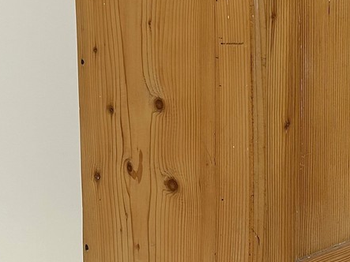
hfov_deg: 20.6
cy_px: 60
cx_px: 279
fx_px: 950
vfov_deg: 15.6
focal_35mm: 94
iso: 50
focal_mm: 5.7
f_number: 1.5
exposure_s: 1/2762
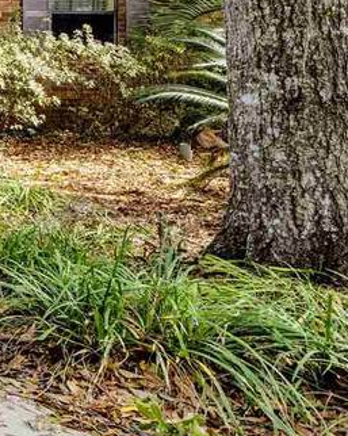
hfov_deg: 16.9
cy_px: 30
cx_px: -397
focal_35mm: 58
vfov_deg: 30.9
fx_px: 746
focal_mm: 15.5
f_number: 11
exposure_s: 1/125
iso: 400
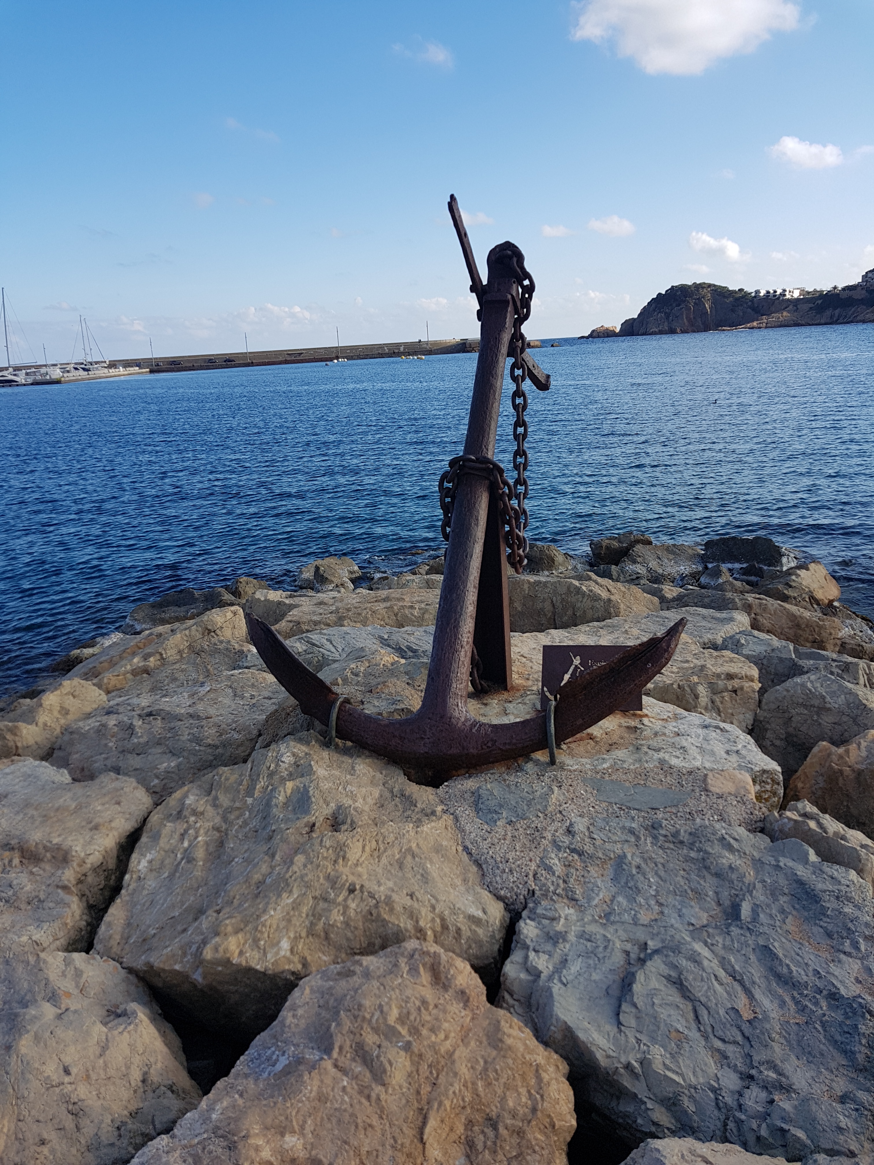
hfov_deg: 53.1
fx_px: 875
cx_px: 437
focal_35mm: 26
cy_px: 582
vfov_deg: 67.3
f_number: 1.7
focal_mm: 4.2
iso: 50
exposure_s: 1/1836
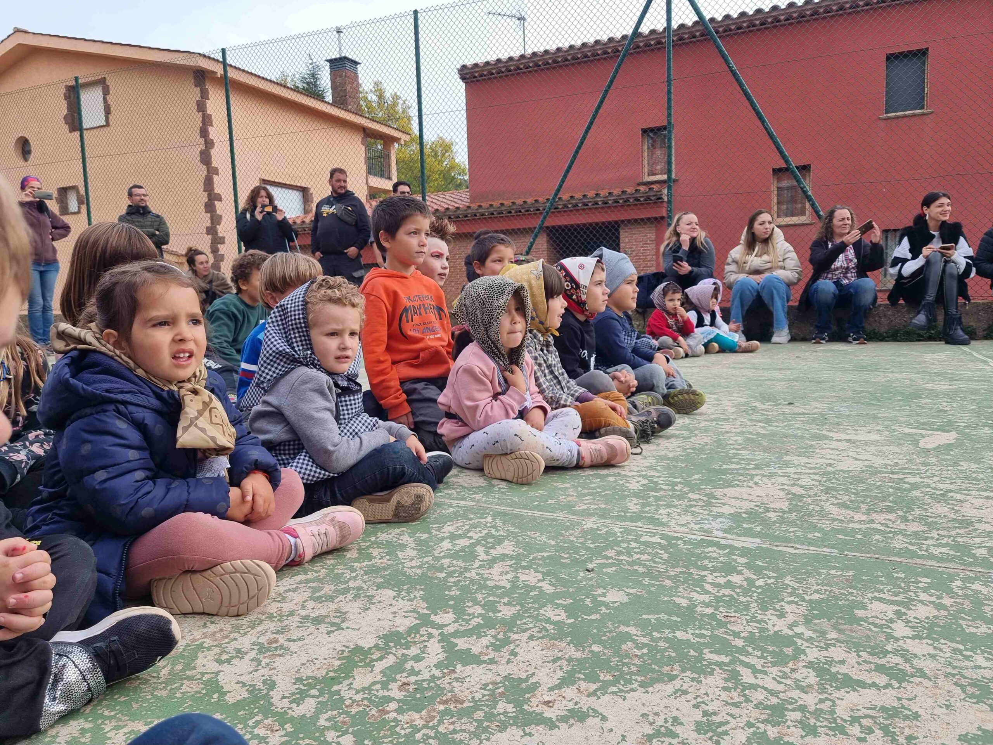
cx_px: 496
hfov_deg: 71.6
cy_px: 372
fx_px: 688
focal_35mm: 24
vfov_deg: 56.8
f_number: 1.8
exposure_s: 1/276
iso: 50
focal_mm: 6.7
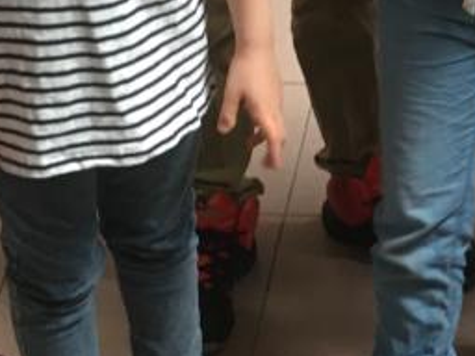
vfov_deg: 10.8
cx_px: 507
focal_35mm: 136
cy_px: 339
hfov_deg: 14.2
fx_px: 1866
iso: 100
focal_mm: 4.15
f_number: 2.2
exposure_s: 1/33
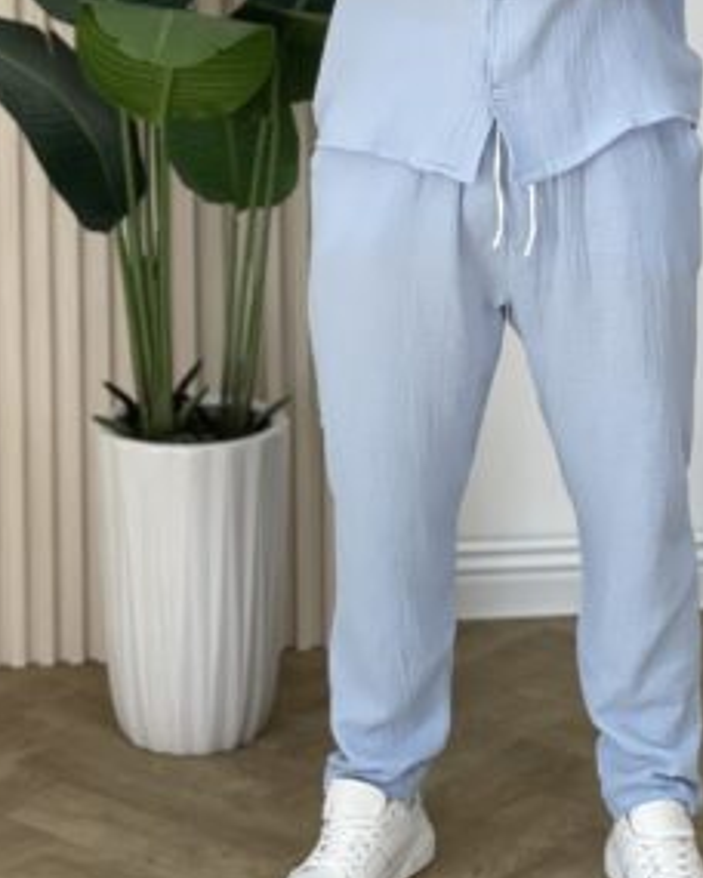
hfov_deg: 14.4
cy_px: 46
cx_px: 496
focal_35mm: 107
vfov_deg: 17.6
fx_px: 2783
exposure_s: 1/100
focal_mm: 6
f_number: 2
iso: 32
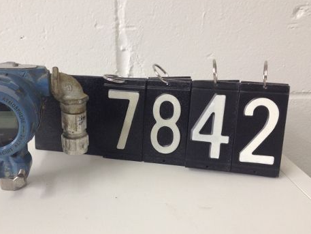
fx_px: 440
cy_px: 144
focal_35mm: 49
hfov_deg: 38.7
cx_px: 122
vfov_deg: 29.6
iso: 100
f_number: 2.4
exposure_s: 1/20
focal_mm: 4.28
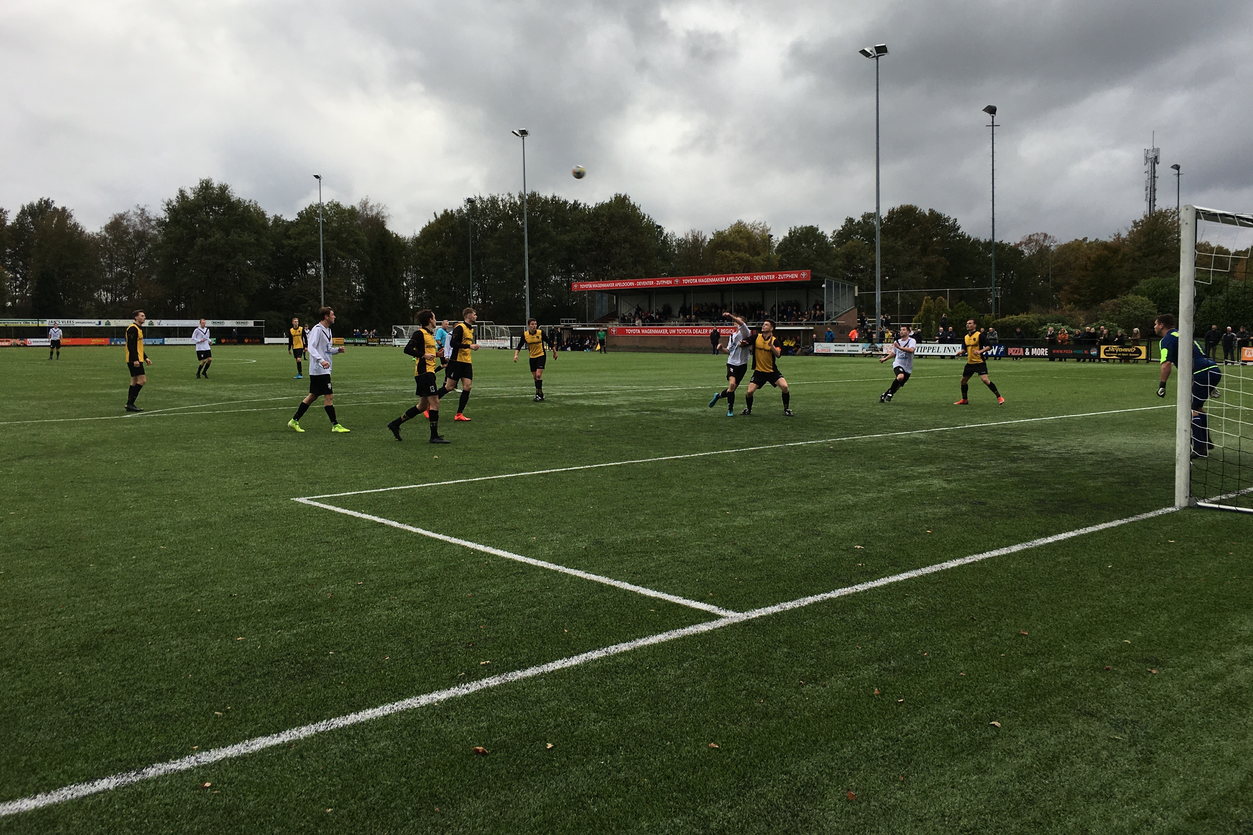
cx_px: 639
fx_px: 1079
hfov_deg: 60.3
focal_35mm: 31
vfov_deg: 42.3
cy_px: 370
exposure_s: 1/273
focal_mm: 4.15
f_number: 2.2
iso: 25
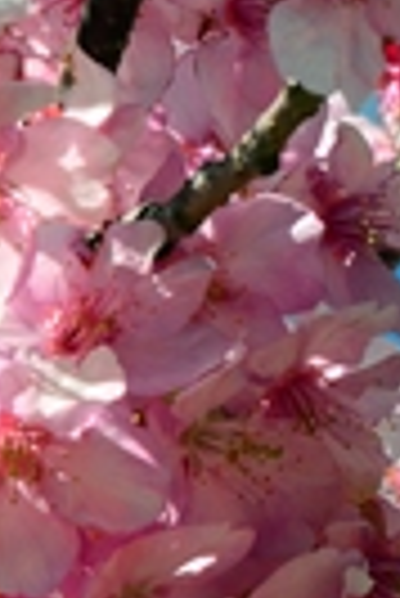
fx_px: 29903
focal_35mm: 1799
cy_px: 342
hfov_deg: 0.8
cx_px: -40
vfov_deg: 1.1
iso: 800
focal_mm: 300
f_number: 16
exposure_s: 1/1000
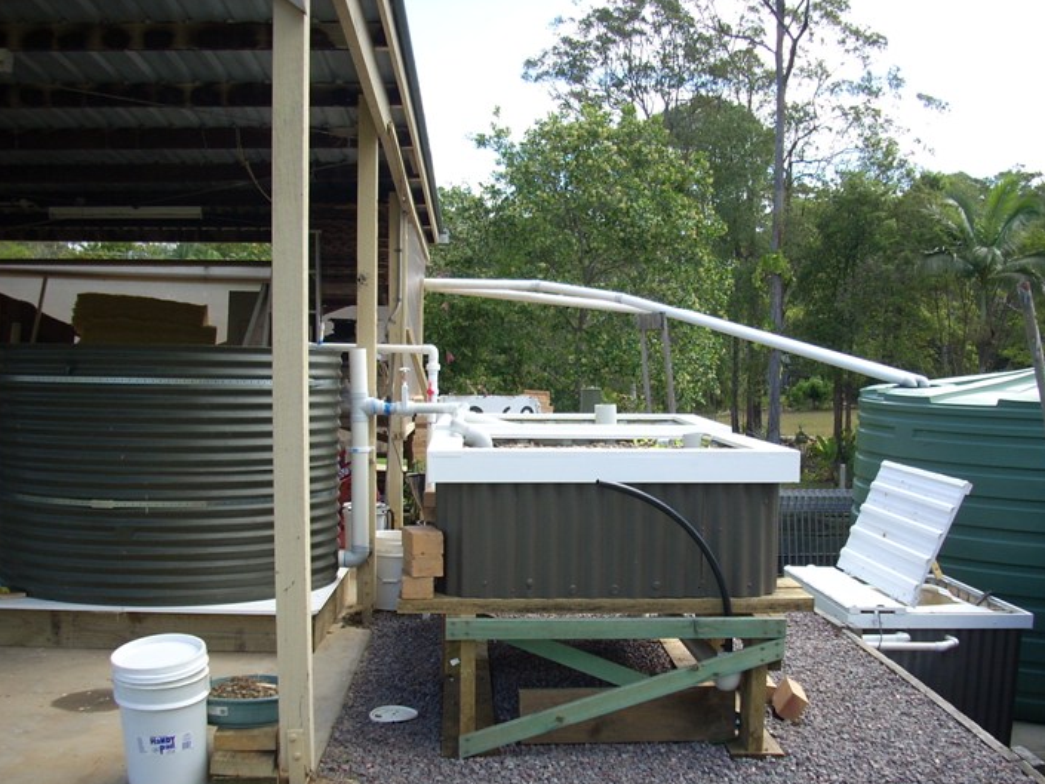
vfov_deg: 34.3
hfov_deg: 44.8
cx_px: 556
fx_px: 1268
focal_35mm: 42
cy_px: 439
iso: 64
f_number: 2.8
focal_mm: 6.2
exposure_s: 1/229
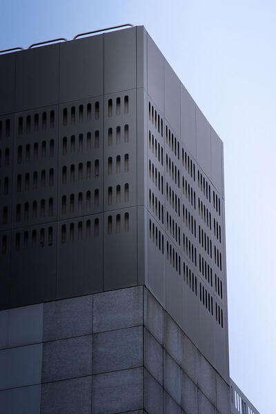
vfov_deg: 11.4
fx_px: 2070
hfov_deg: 7.6
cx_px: 138
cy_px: 207
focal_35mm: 180
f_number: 6.3
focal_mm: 120
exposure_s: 1/500
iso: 100
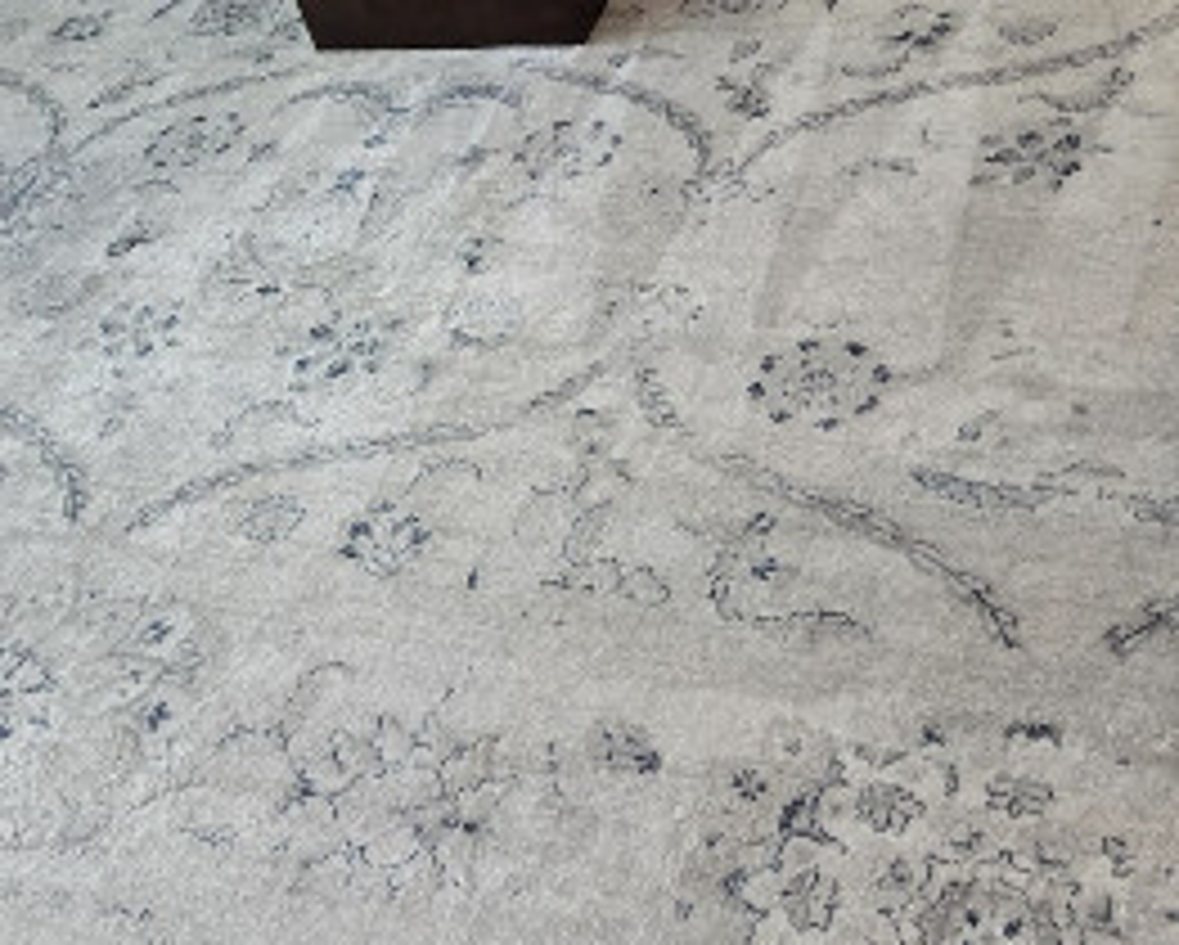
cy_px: 243
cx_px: 596
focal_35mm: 89
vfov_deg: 17.2
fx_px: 3108
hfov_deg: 21.5
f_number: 2.4
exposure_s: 1/1089
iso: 16
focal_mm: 6
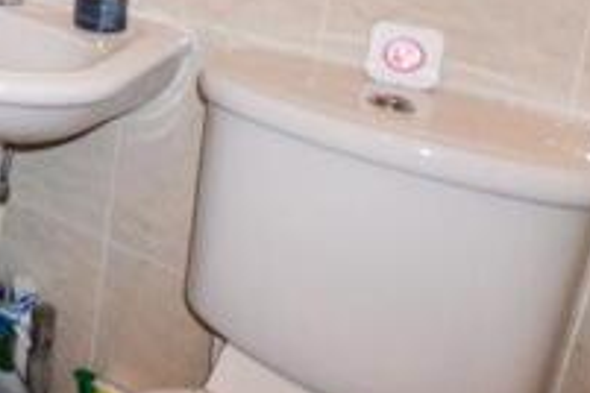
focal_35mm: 49
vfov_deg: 25.2
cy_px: -57
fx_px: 803
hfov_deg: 28.6
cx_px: -263
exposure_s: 1/60
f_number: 4
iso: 1100
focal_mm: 10
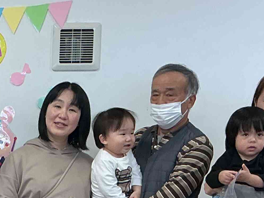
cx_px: -135
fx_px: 893
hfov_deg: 15.5
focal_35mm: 117
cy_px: 279
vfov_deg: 12.2
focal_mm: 3
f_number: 1.8
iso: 40
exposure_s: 1/60
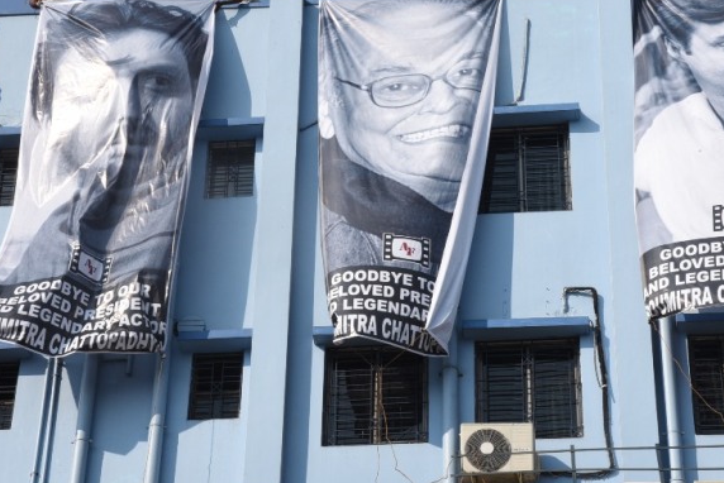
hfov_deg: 18.7
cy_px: 205
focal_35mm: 109
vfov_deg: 12.6
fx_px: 2193
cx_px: 432
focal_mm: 78
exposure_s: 1/160
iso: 500
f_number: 22
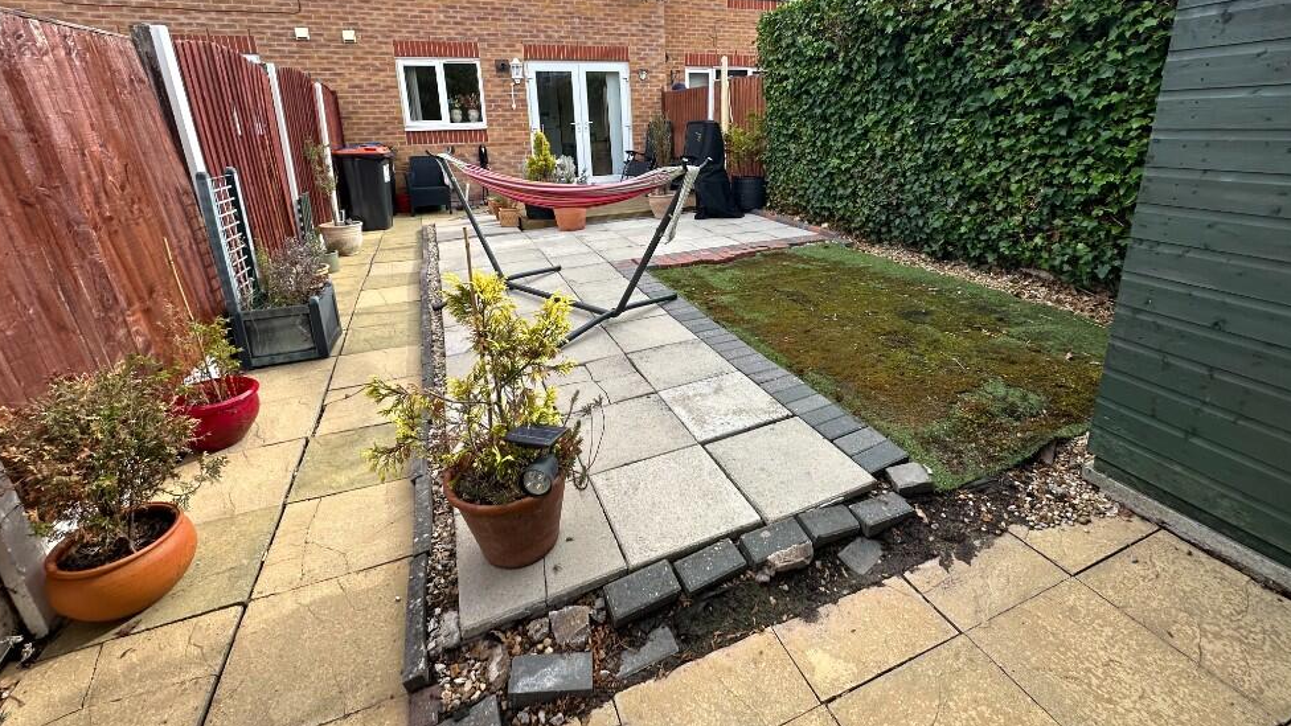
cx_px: 671
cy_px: 268
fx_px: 548
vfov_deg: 66.0
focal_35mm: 16
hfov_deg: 99.3
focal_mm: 2.22
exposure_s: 1/393
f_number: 2.2
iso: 40
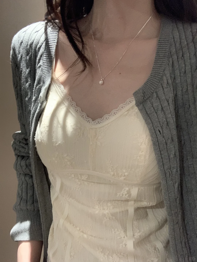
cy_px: 131
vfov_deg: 56.8
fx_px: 243
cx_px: 98
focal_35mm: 32
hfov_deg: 44.2
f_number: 2.2
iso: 400
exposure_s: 1/30
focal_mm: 2.87
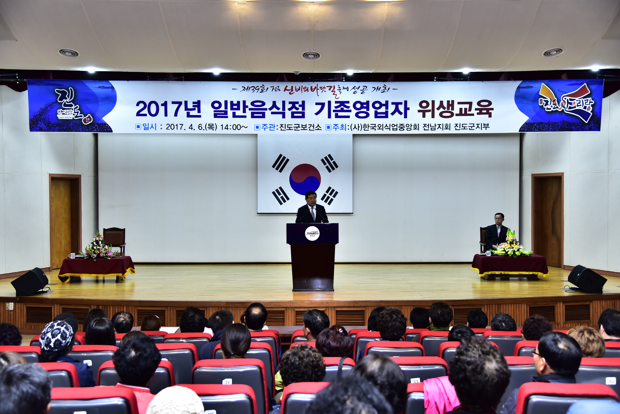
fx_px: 655
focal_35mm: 38
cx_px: 310
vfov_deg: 35.1
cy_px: 207
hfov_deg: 50.7
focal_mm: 38
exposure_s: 1/100
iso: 800
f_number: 4
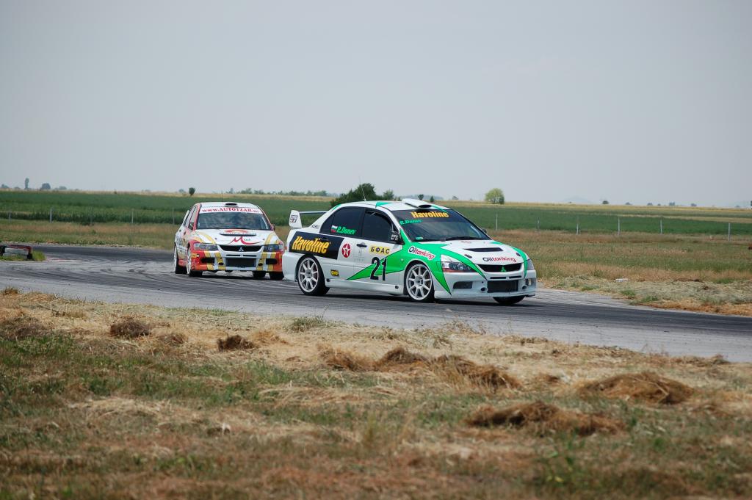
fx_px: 3068
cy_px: 250
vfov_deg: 9.3
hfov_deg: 14.0
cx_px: 376
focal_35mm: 147
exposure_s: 1/1250
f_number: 5
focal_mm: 98
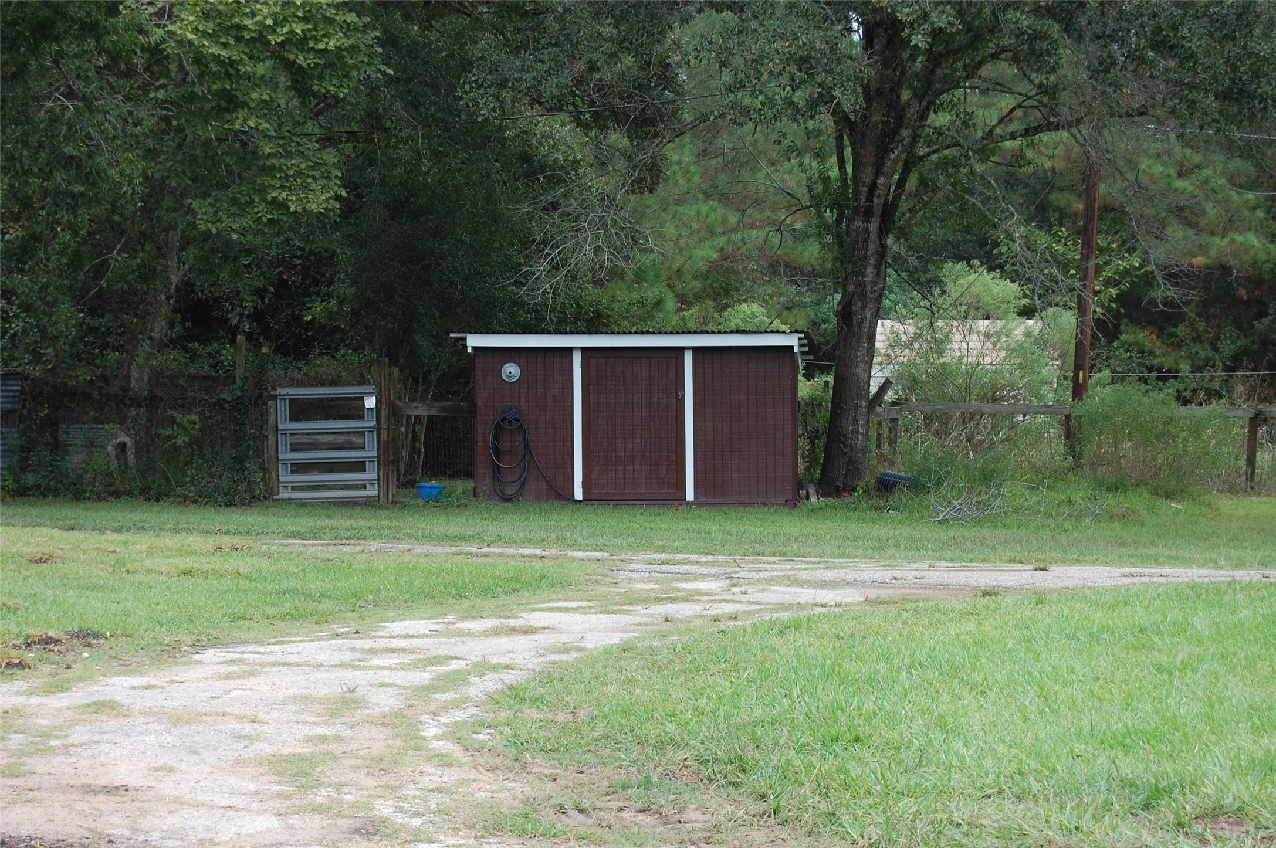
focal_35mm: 82
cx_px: 638
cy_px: 424
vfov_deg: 16.5
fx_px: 2921
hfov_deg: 24.6
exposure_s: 1/125
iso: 200
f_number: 5.6
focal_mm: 55
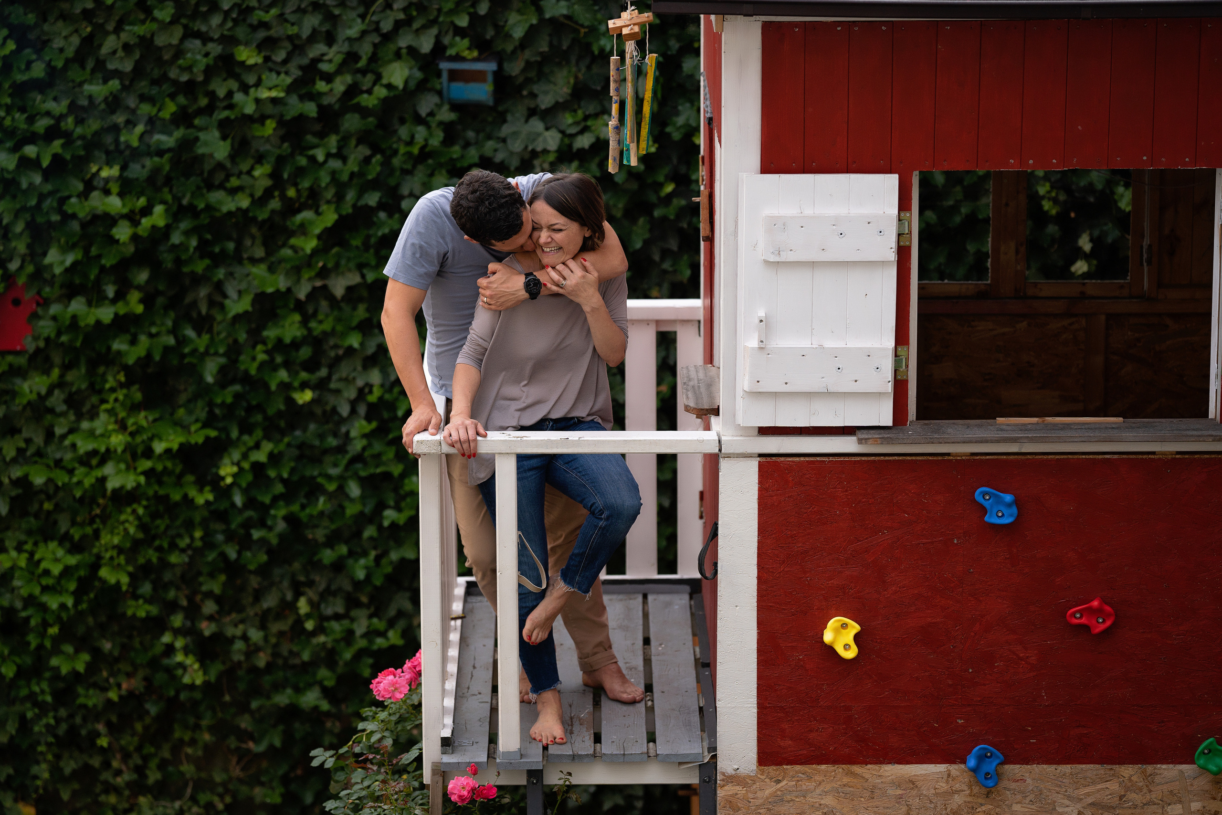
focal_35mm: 135
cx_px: 611
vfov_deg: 10.2
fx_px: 4582
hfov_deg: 15.2
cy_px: 408
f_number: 2.2
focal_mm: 135
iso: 160
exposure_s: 1/3200
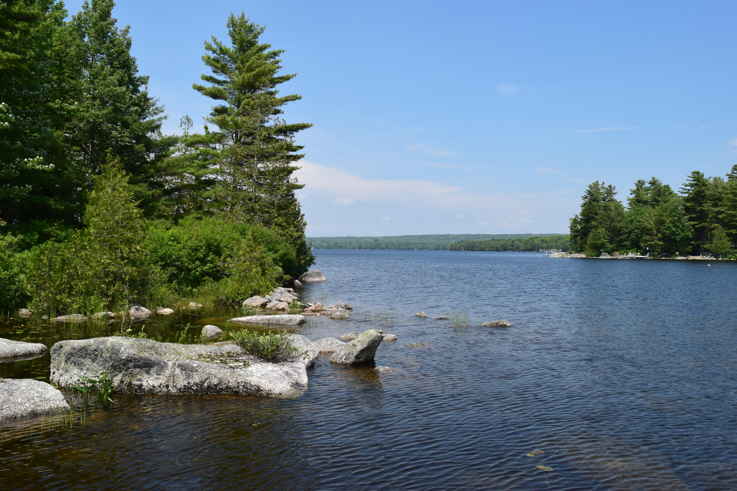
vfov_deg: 43.6
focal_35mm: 30
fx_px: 614
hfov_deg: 61.9
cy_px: 246
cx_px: 368
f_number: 11
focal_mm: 20
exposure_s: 1/500
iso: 360
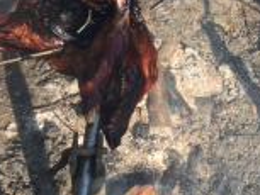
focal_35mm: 85
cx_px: 229
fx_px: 639
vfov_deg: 16.9
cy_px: -17
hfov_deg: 22.5
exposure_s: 1/455
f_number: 2.2
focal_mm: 4.15
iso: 32
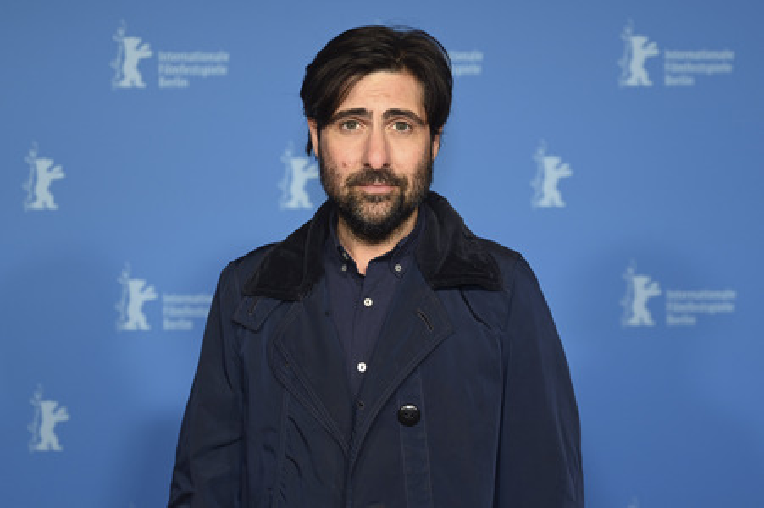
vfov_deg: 25.5
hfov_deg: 37.5
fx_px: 1124
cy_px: 254
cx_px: 382
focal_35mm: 53
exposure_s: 1/160
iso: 320
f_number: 2.8
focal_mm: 53
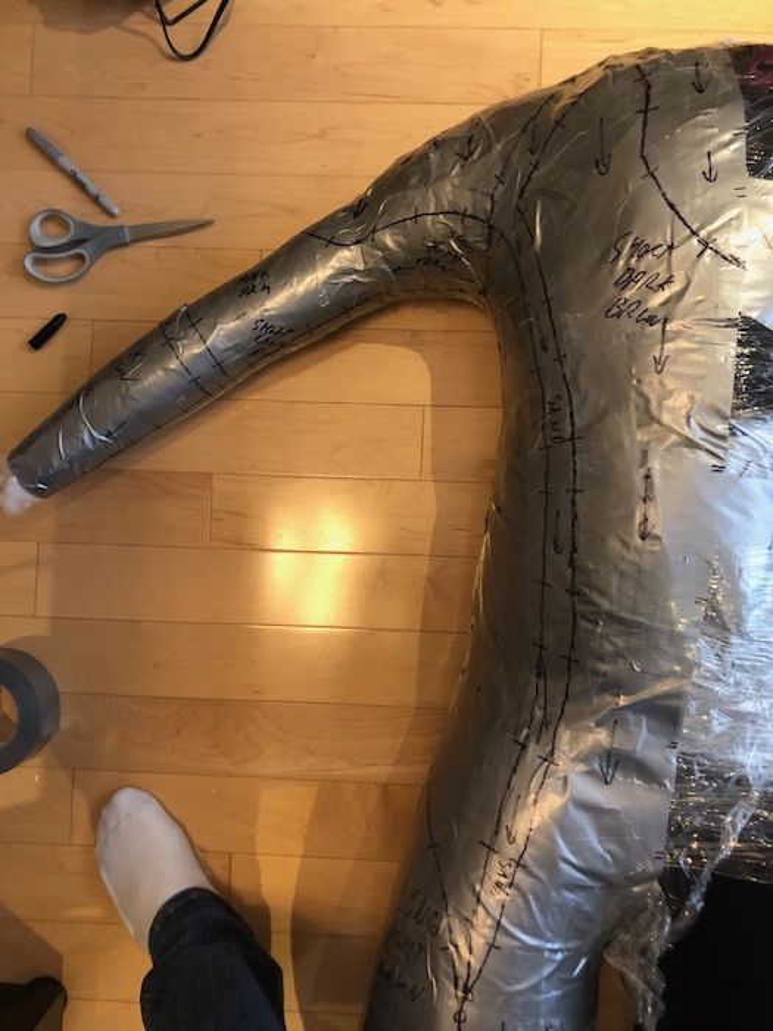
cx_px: 386
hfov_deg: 49.7
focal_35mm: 28
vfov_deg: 63.4
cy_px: 516
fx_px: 834
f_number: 1.8
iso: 80
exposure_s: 1/15
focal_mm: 4
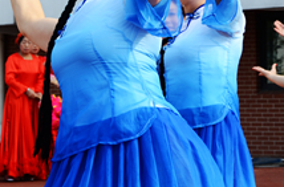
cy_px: -15
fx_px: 2069
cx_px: 154
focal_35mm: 263
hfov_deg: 7.9
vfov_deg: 5.2
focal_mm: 75
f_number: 11
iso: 200
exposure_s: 1/160
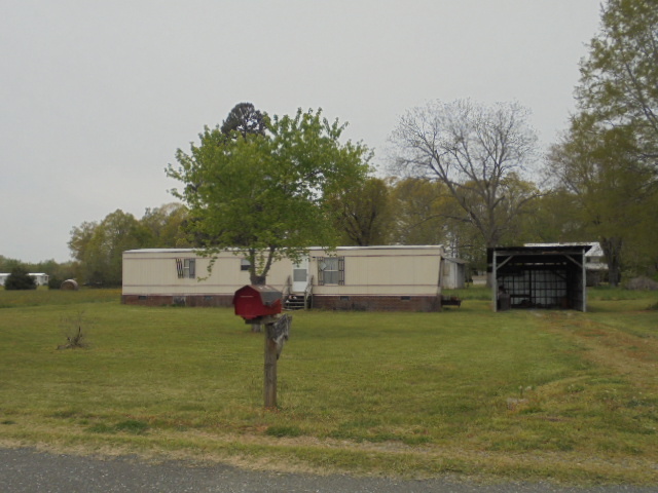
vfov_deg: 41.8
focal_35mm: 34
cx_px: 329
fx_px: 646
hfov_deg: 54.0
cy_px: 246
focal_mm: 6.1
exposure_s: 1/125
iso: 100
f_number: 12.5
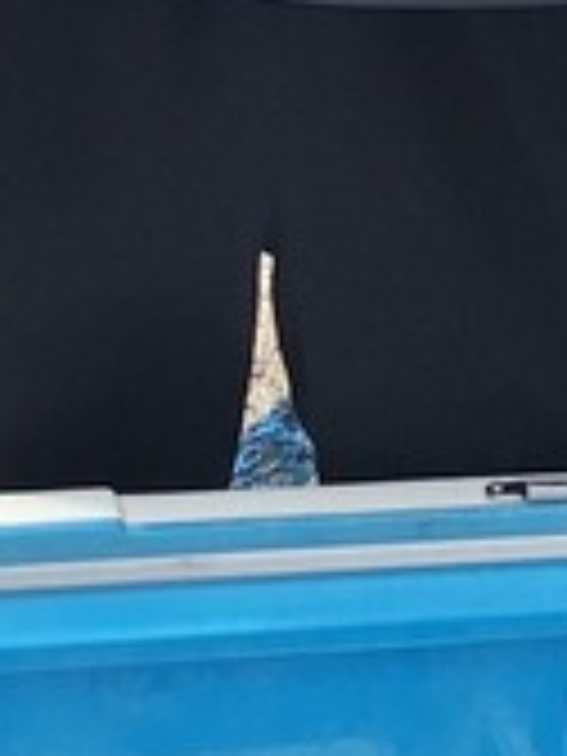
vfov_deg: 13.2
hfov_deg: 12.5
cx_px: 18
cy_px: -981
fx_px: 2555
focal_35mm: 117
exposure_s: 1/1420
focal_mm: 5.54
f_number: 1.8
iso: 40
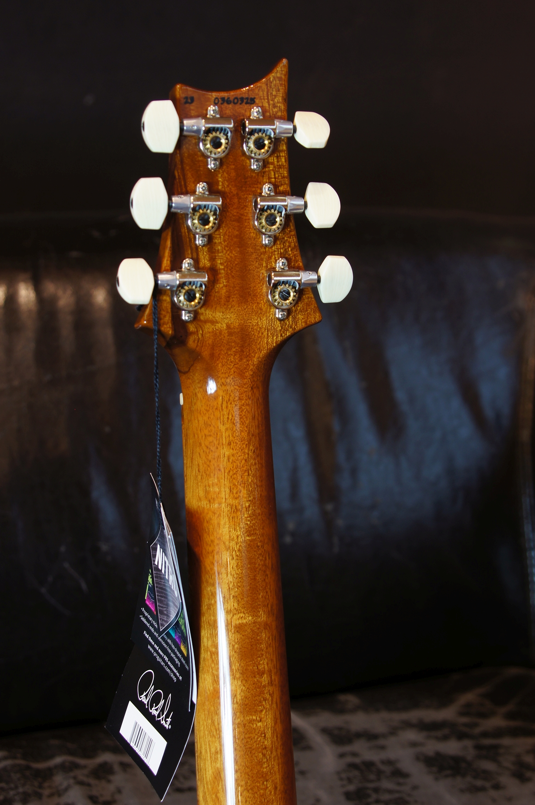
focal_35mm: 60
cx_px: 268
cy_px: 402
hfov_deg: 22.6
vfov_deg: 33.4
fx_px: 1341
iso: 100
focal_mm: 40
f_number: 5.6
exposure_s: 1/4
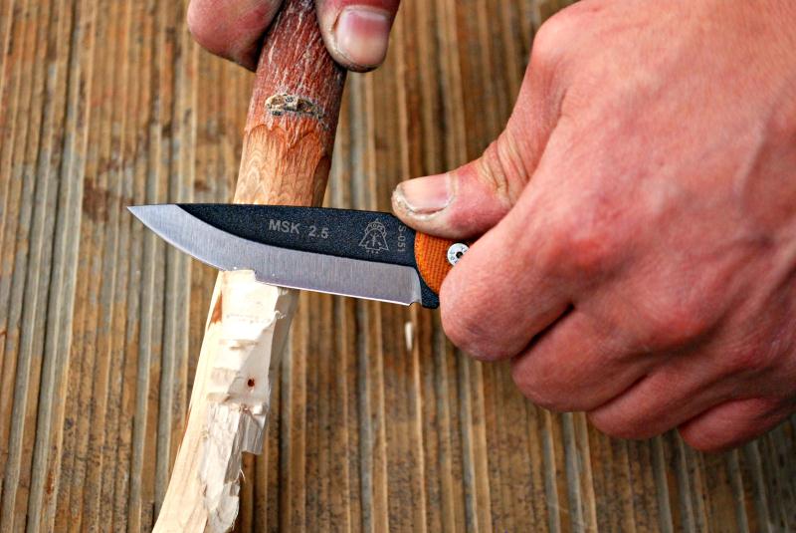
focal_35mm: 75
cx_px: 398
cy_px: 266
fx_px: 1660
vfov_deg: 18.2
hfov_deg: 27.0
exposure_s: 1/750
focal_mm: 50
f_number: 5.6
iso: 1000
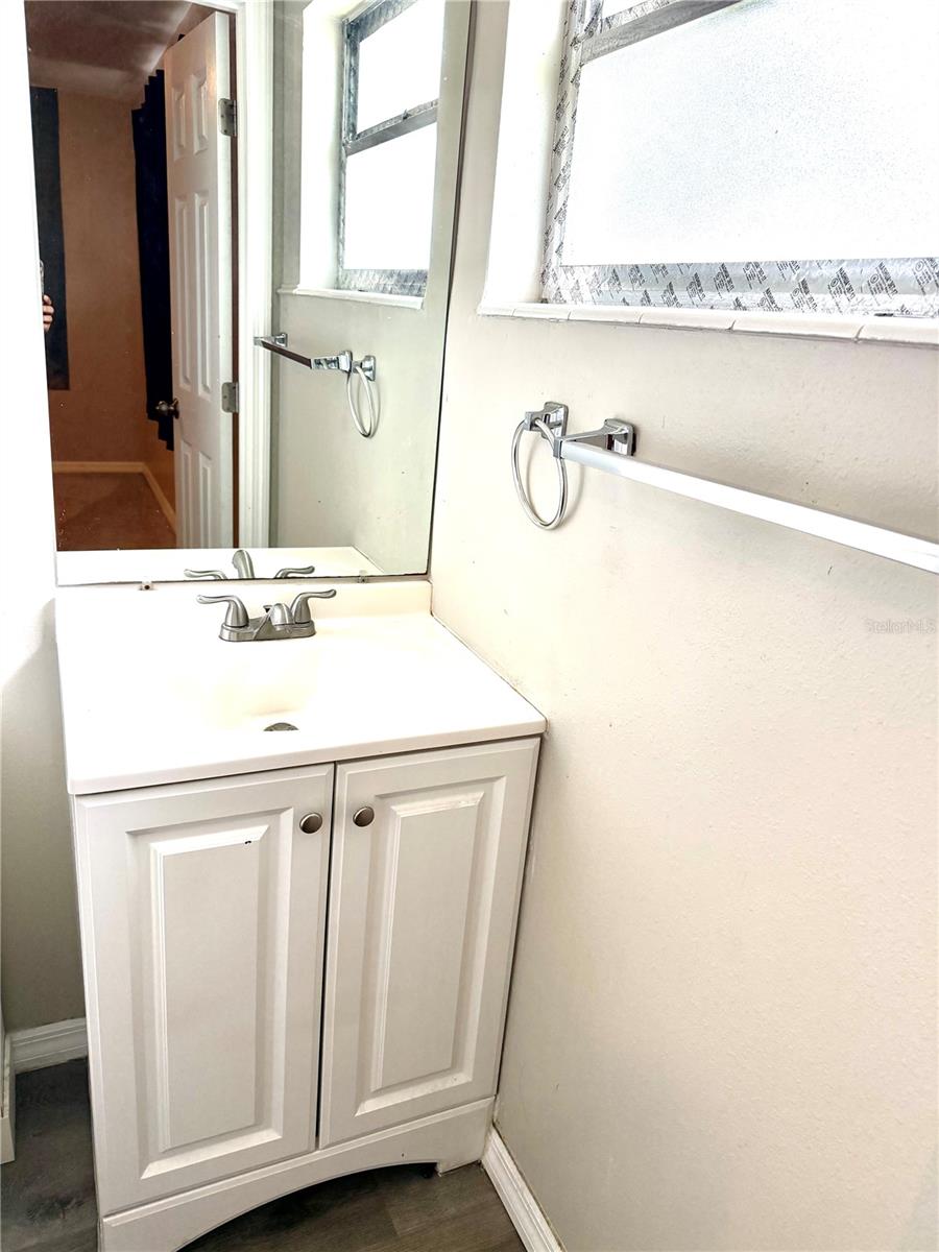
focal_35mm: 24
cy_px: 626
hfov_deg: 56.8
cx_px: 470
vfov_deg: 71.6
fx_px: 868
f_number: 1.78
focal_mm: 6.76
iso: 160
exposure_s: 1/226
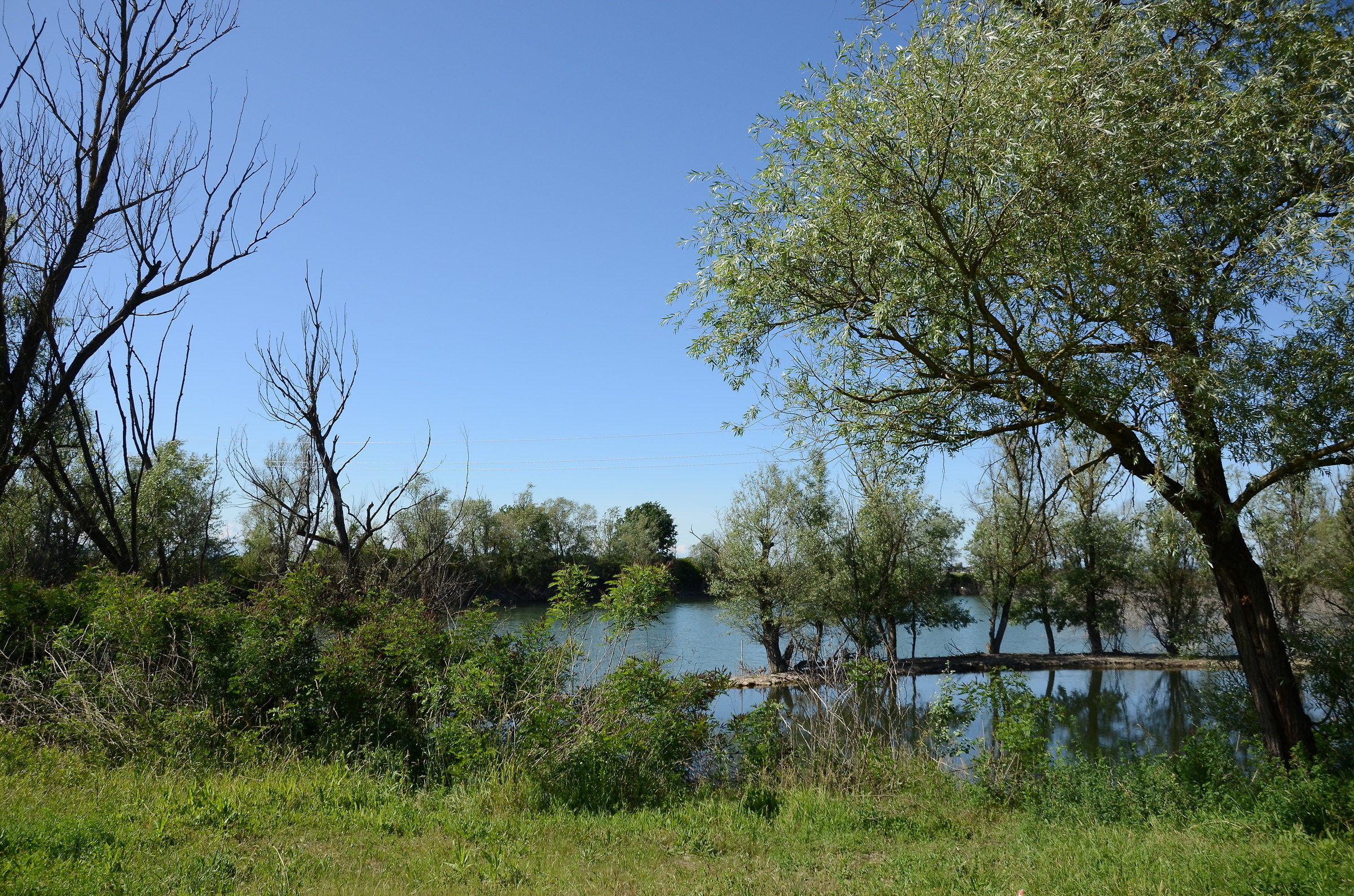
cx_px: 677
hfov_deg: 67.5
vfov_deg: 47.7
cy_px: 448
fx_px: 1013
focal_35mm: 27
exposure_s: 1/1000
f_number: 5.6
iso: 200
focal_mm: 18
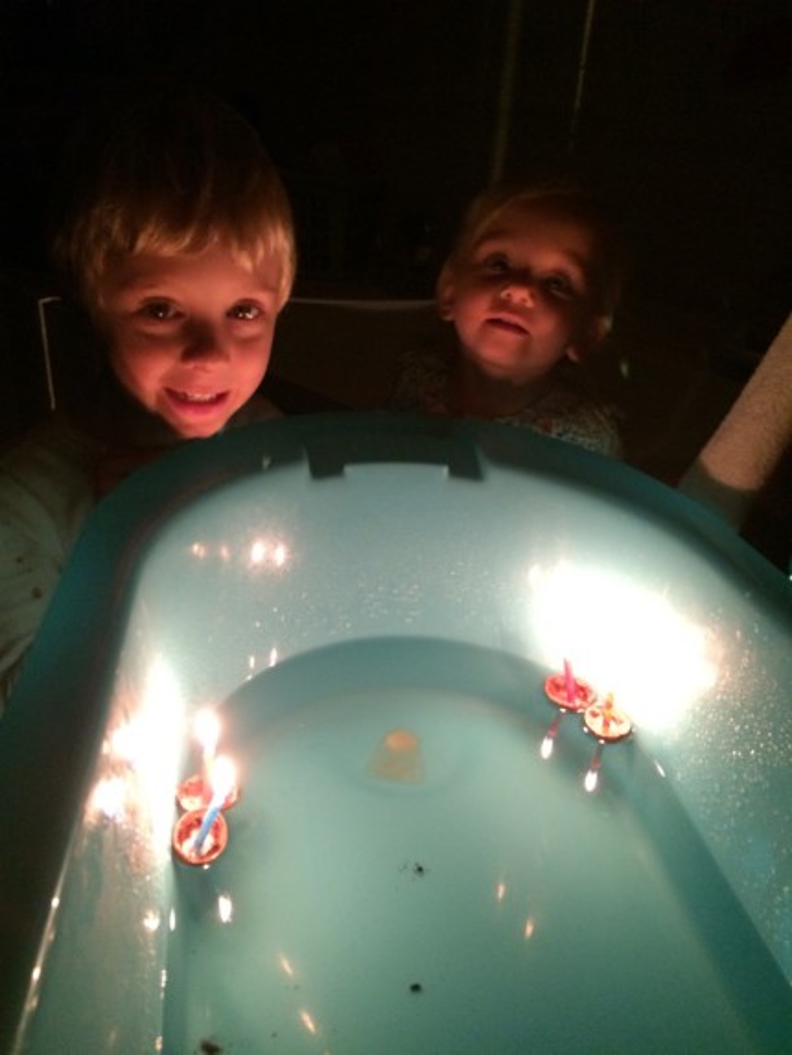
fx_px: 884
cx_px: 396
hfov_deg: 48.2
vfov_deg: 61.6
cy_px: 528
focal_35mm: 29
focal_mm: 4.15
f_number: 2.2
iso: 400
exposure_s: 1/15
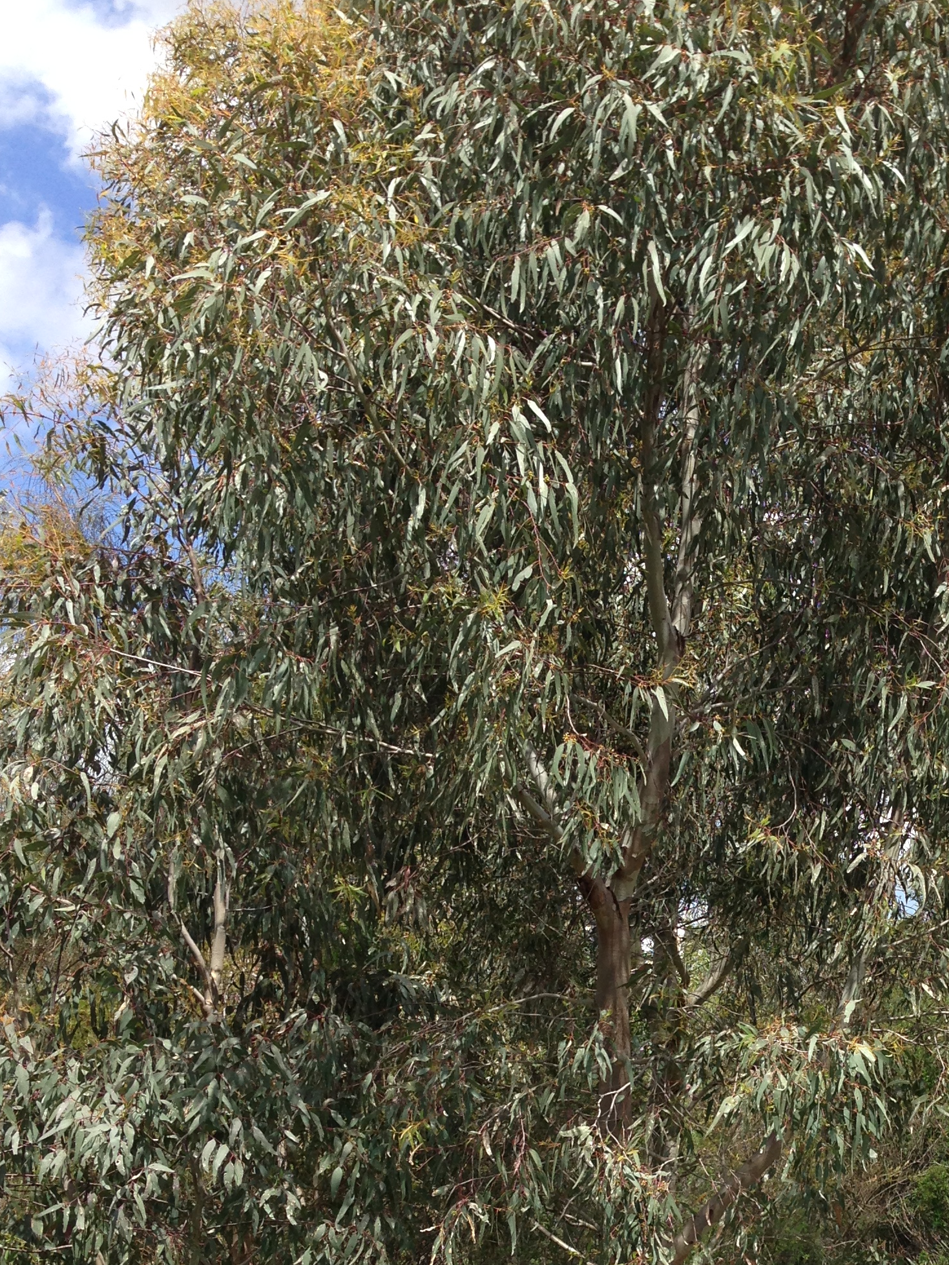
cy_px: 1031
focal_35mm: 55
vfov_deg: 33.8
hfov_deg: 26.0
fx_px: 2010
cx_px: 779
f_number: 2.4
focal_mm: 4.12
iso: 50
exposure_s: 1/968
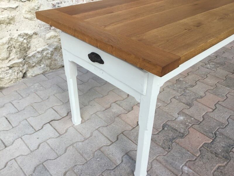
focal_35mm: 31
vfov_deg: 45.4
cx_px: 117
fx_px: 210
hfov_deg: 58.4
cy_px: 88
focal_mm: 3.3
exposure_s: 1/388
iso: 25
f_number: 2.4
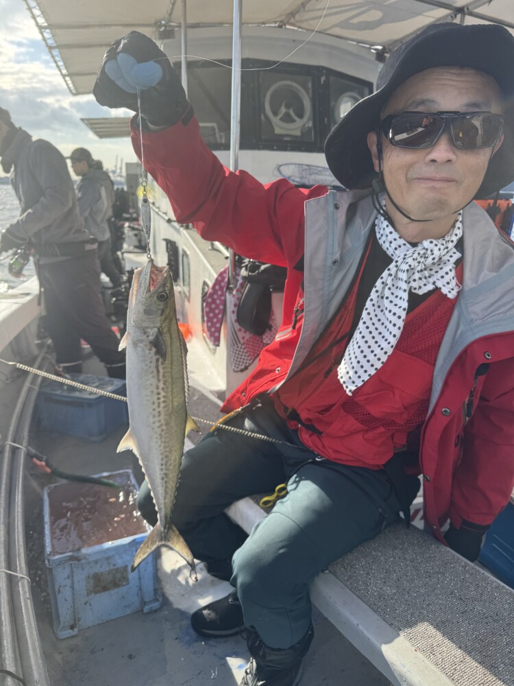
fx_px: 475
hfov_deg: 56.8
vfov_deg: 71.6
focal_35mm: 24
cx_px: 257
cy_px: 343
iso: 80
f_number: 1.78
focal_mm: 6.76
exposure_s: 1/1524
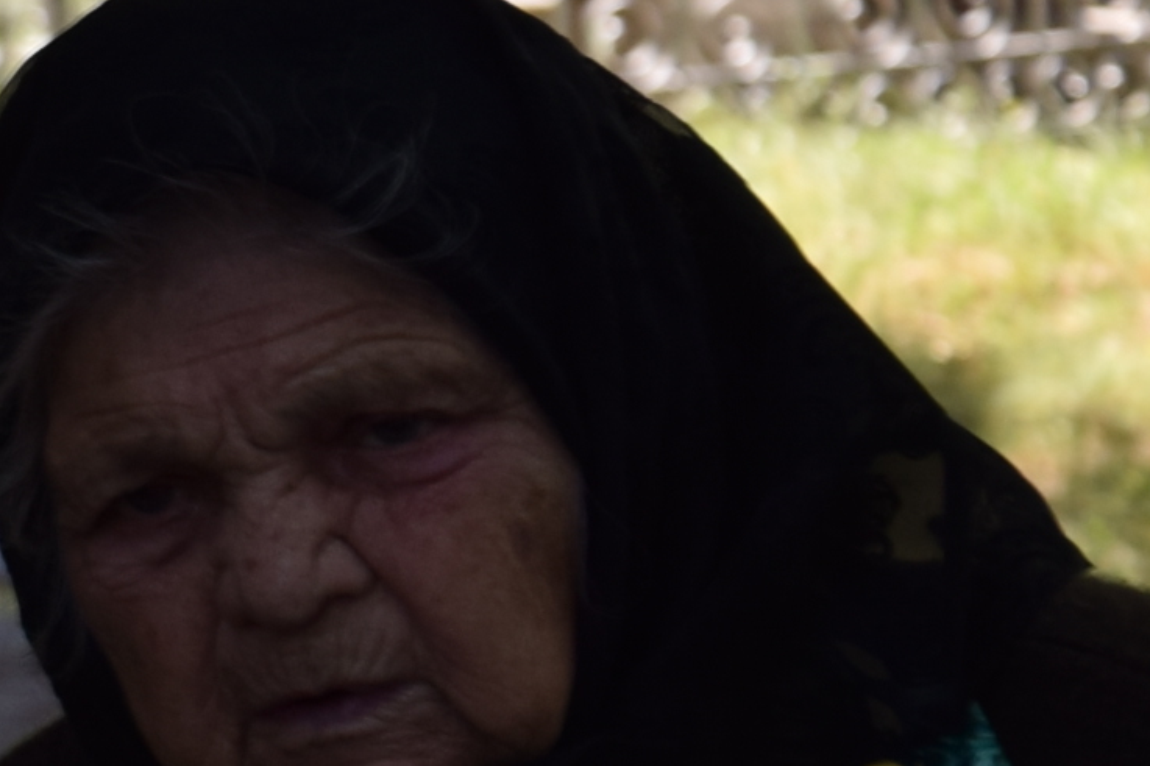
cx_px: -2291
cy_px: 404
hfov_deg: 4.8
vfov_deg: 3.3
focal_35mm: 412
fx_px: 13159
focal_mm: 45
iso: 100
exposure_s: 1/160
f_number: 4.8
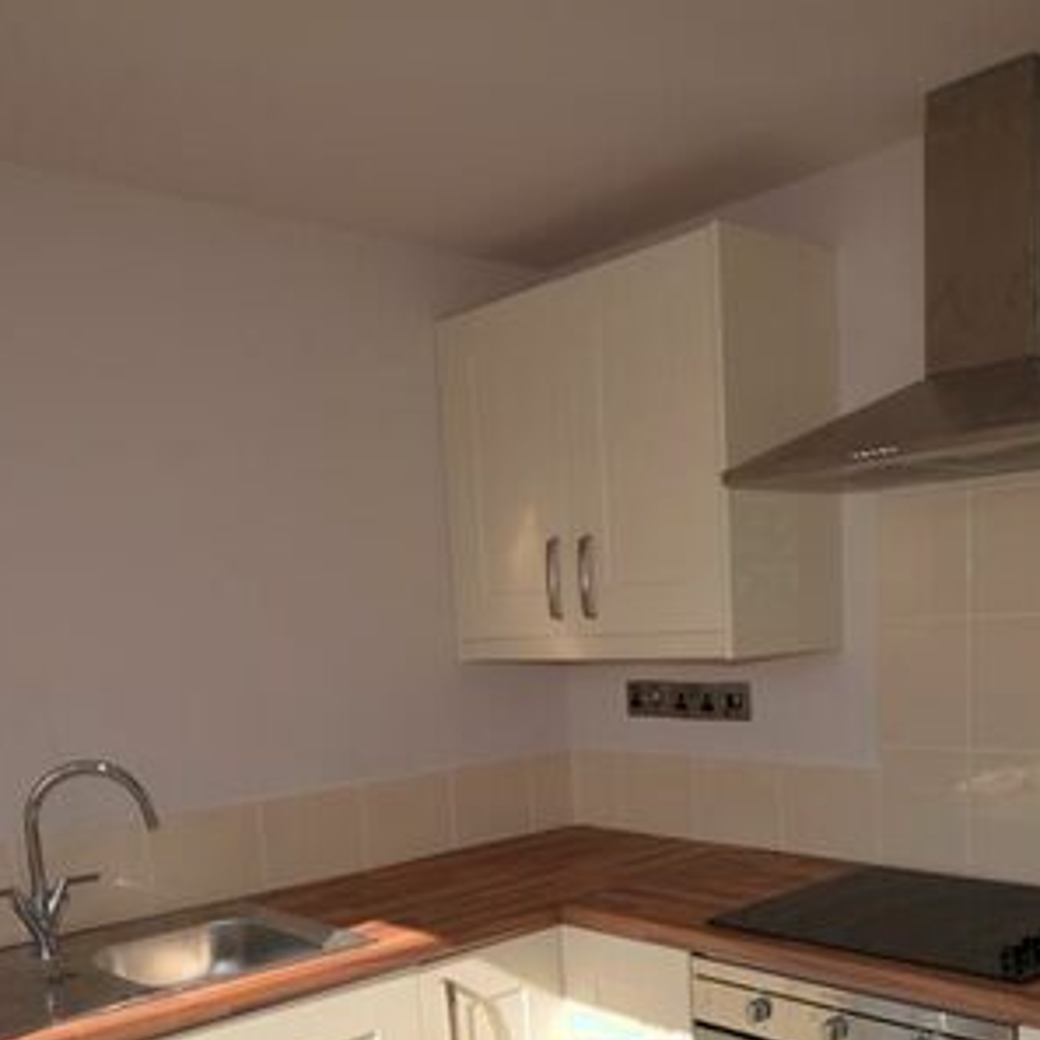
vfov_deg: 47.9
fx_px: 1122
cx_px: 567
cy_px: 776
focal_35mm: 33
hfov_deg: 49.7
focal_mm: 11
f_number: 9
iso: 100
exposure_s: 1/200
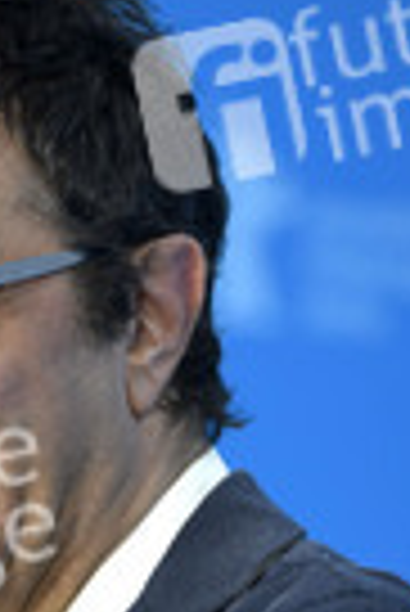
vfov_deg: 3.5
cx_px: -45
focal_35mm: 587
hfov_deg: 2.3
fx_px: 10002
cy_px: 760
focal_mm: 200
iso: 640
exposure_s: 1/400
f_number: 4
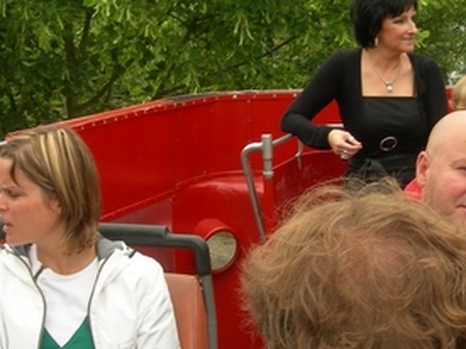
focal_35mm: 83
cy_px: 232
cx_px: 308
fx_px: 1117
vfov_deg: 17.7
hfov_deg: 23.5
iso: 50
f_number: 4.8
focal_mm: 7.8
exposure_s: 1/111
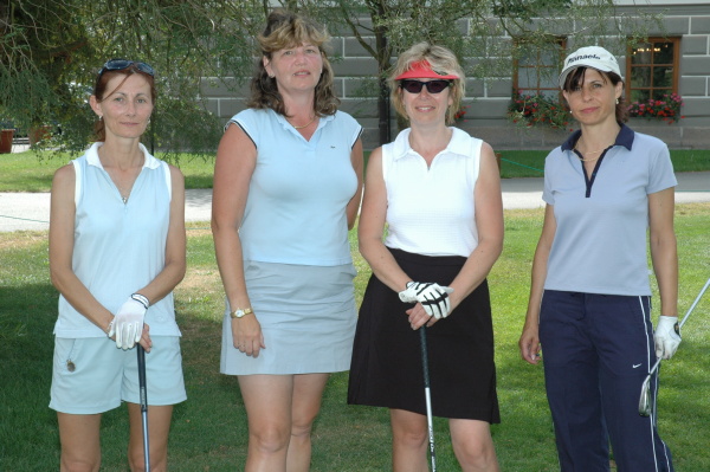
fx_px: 1478
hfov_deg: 27.0
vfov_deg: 18.2
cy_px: 236
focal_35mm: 75
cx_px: 355
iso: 400
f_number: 9
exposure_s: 1/250
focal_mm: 50
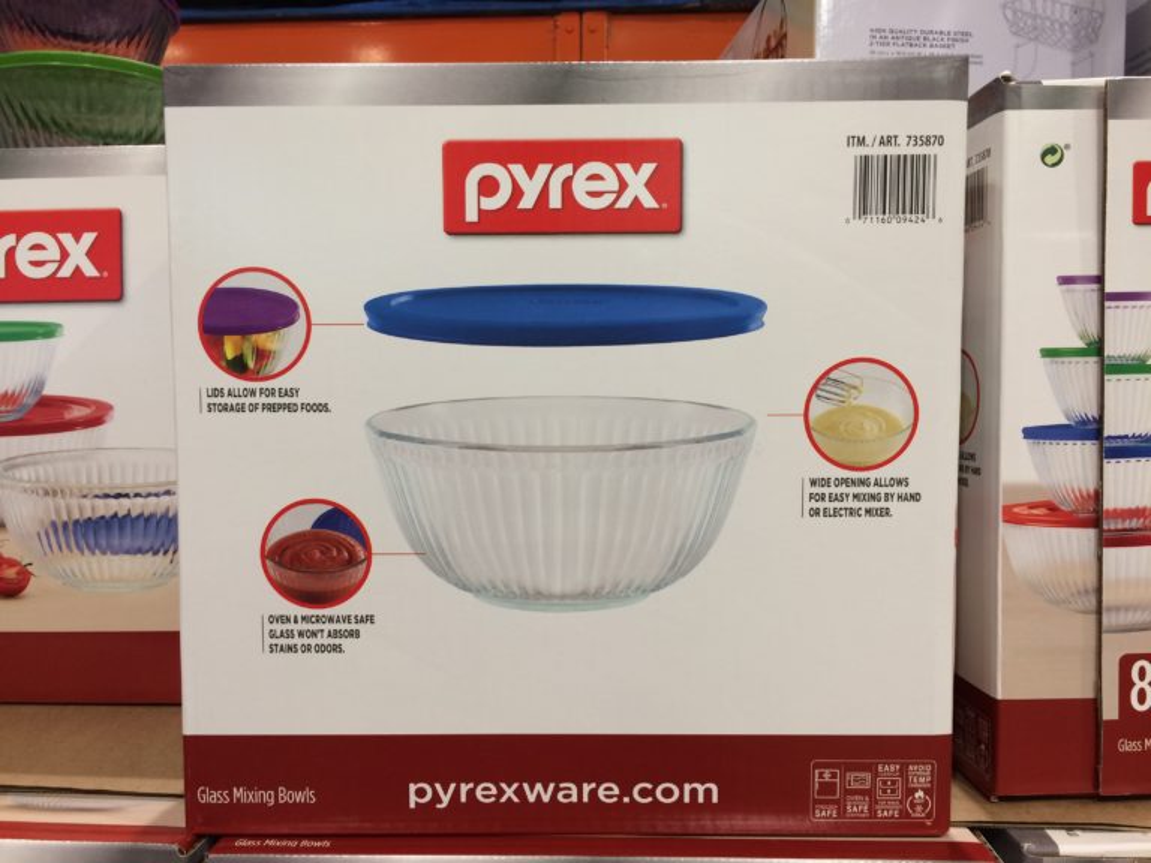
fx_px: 964
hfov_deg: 61.7
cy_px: 432
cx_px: 576
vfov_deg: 48.2
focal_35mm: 29
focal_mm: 4.15
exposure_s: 1/30
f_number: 2.2
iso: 64
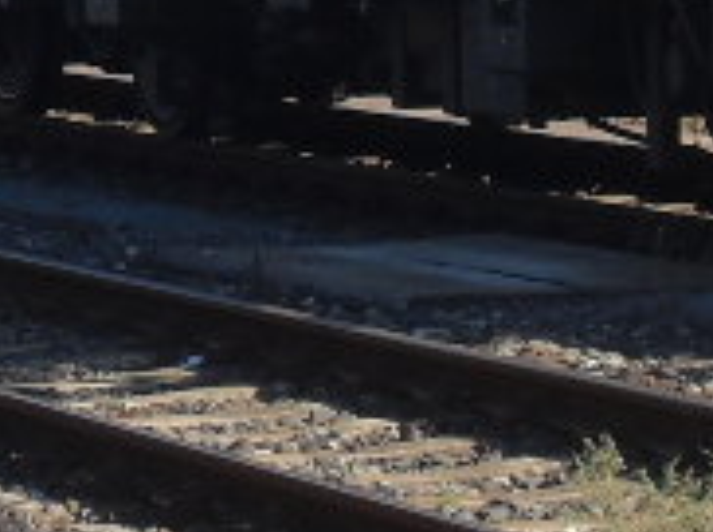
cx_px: 470
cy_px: -364
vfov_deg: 3.8
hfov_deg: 5.1
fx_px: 8002
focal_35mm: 389
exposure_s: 1/500
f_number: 4
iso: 80
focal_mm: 11.8
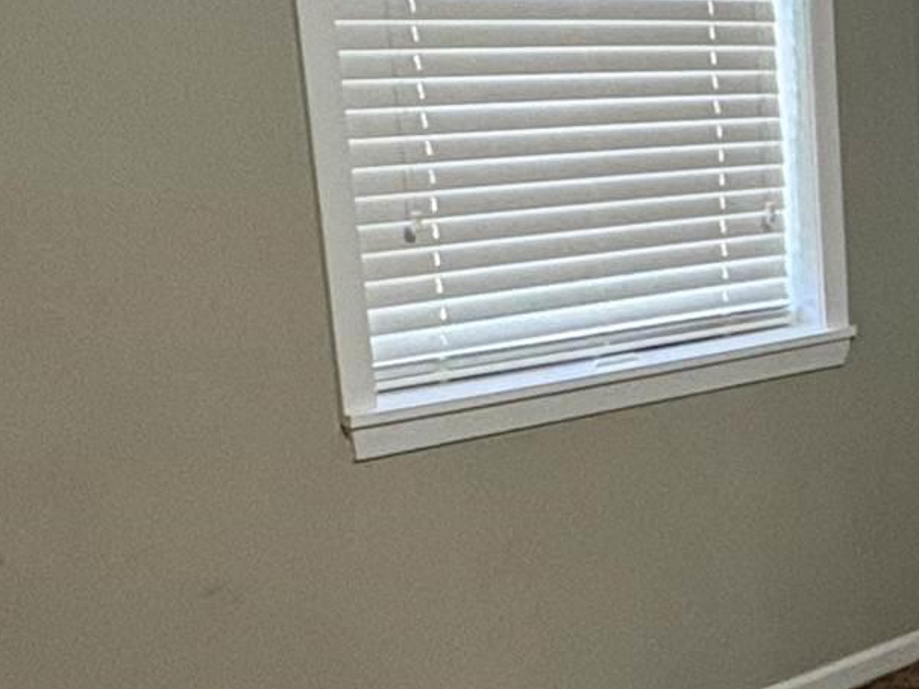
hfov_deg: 22.2
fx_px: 1884
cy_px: 433
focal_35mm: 71
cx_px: 1410
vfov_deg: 20.7
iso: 250
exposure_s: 1/60
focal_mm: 2.22
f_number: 2.2
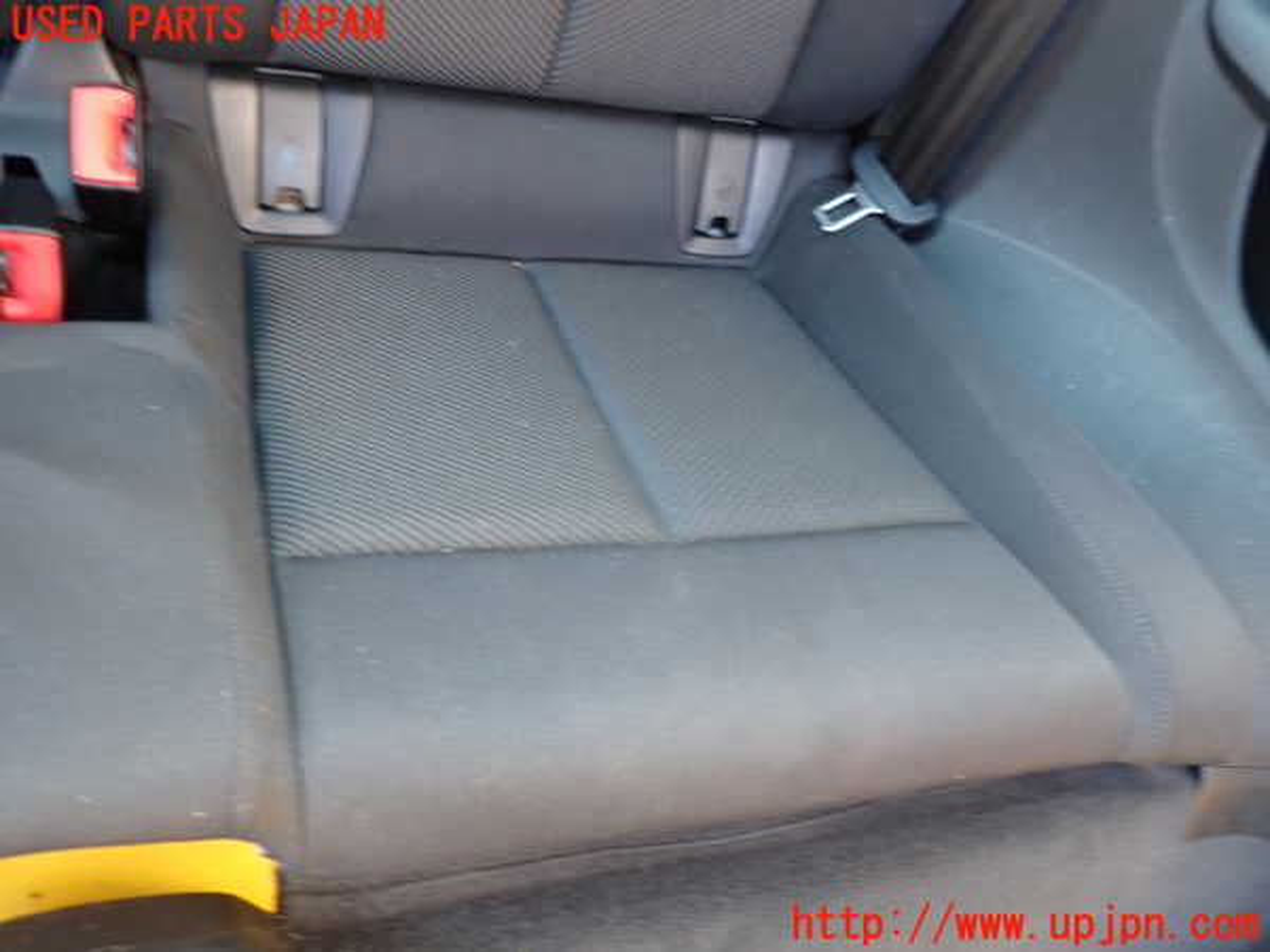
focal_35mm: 30
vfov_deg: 46.8
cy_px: 476
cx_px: 635
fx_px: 1101
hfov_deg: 60.0
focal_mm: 5.4
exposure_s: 1/30
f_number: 2.3
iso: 200
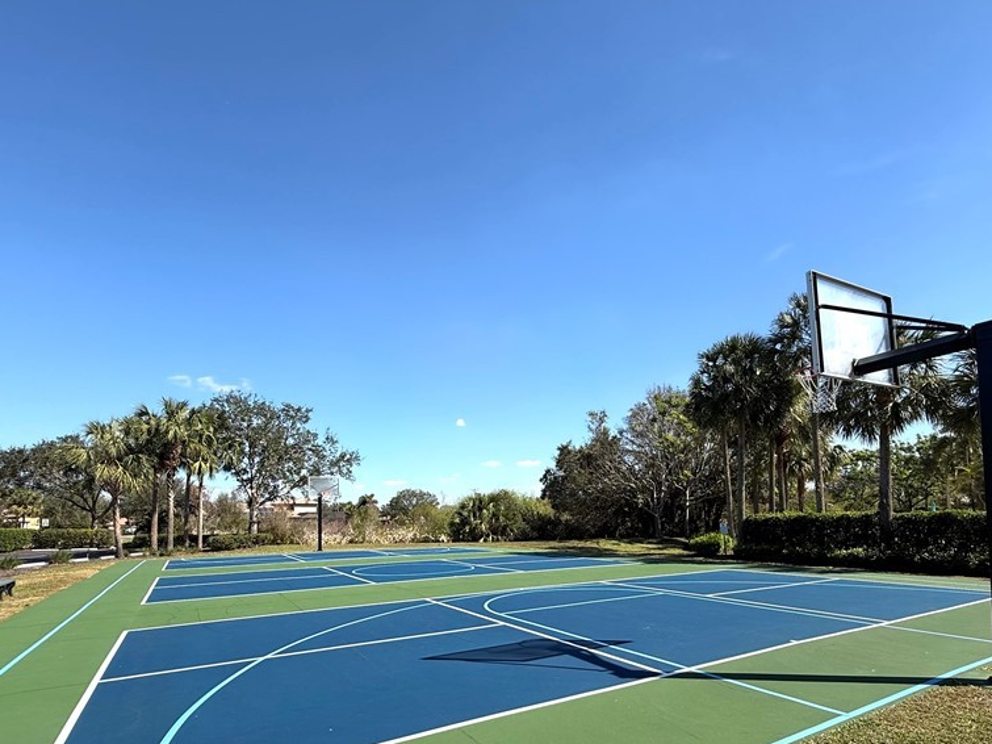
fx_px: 544
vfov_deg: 66.9
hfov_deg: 84.6
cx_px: 519
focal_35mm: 19
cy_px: 493
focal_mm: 2.22
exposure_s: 1/1901
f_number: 2.2
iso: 50
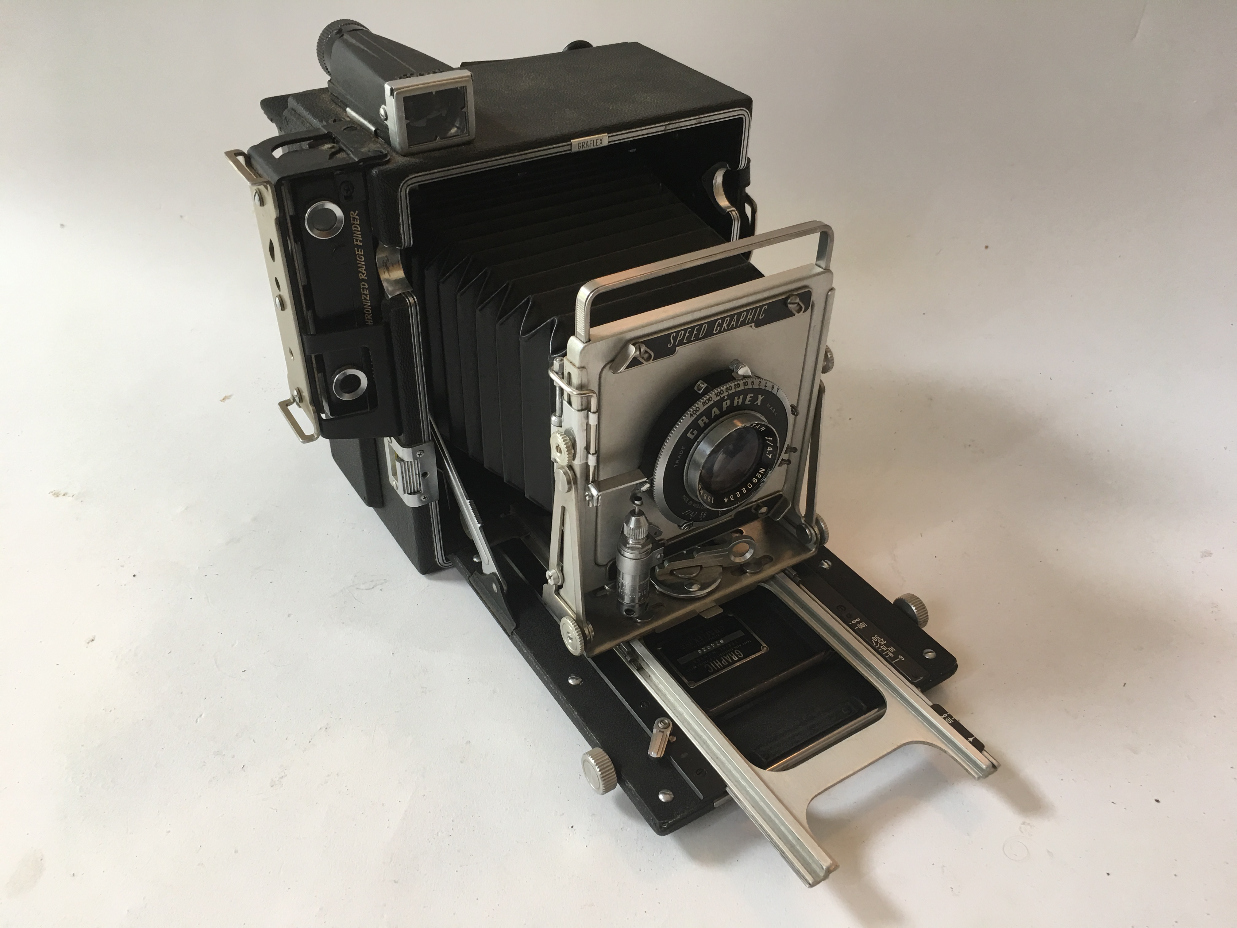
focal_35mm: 29
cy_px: 464
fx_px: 1036
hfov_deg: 61.7
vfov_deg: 48.2
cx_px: 618
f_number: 2.2
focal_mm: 4.15
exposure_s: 1/15
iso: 25
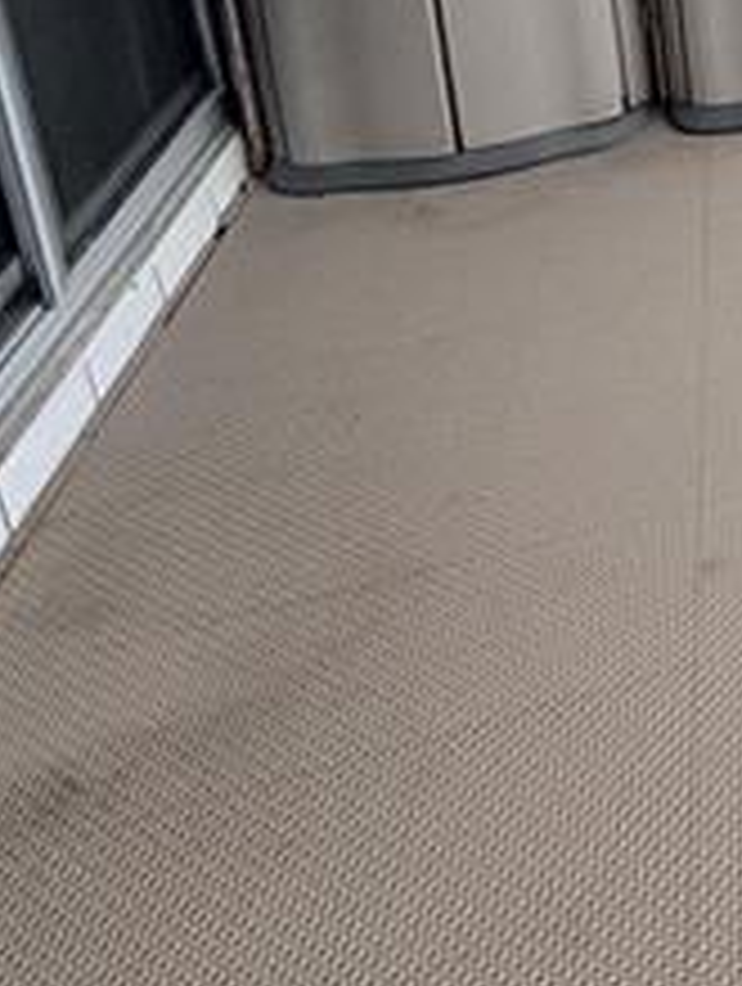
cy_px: -162
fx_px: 1396
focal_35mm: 49
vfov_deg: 32.8
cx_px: 1259
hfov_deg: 21.7
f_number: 2.2
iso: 50
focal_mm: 2.22
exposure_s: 1/180
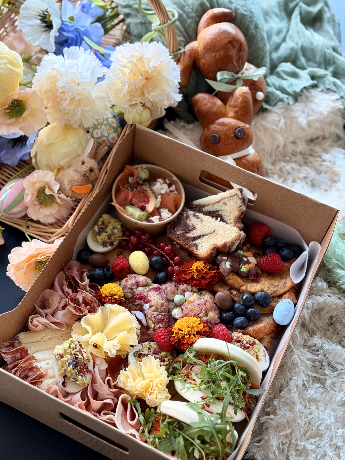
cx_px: 172
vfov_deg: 39.7
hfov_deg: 30.3
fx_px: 638
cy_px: 230
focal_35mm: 48
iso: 100
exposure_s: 1/63
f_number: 1.78
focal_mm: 6.76
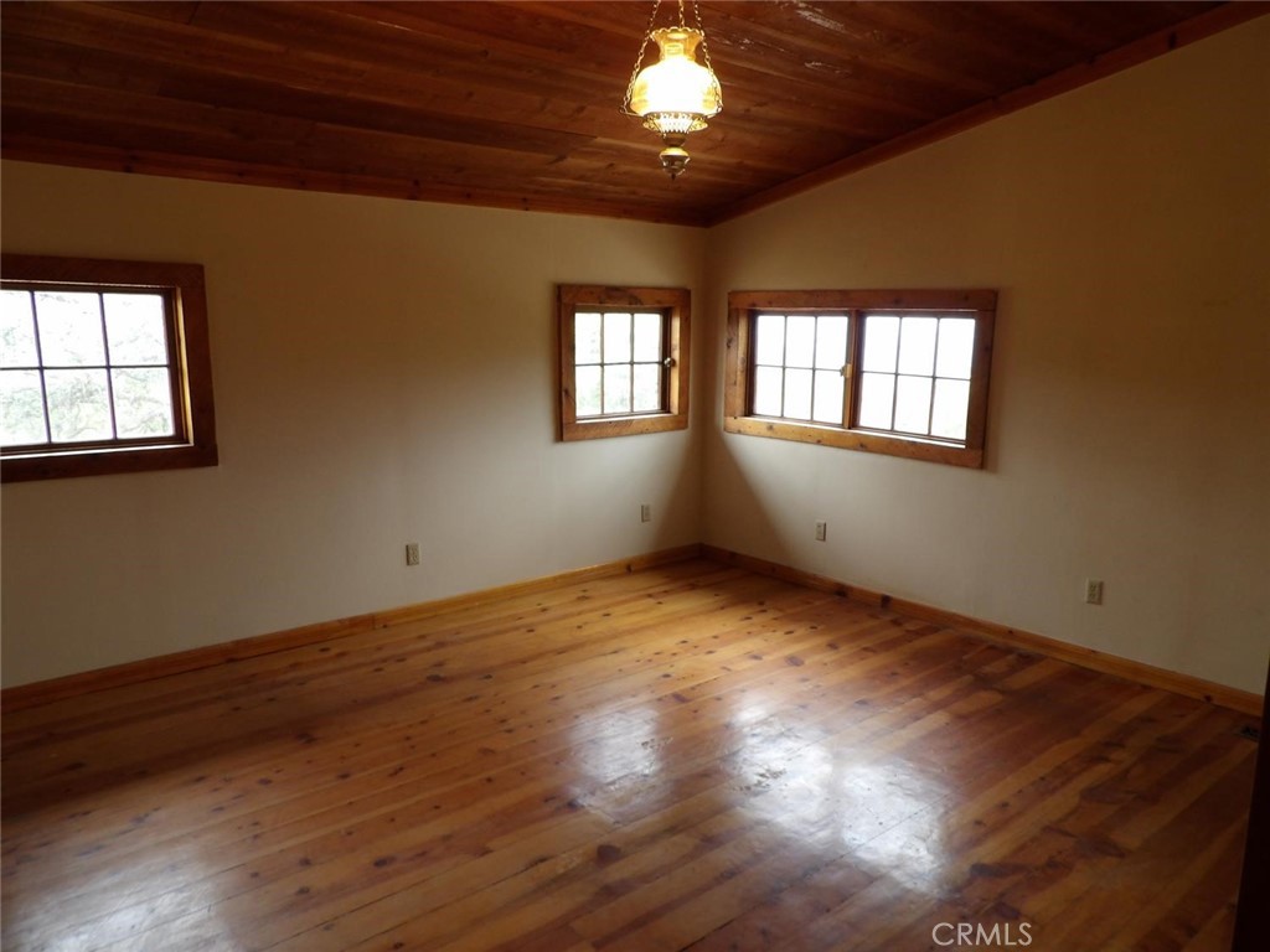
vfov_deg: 56.8
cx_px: 635
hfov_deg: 71.6
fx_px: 881
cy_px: 476
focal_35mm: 24
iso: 144
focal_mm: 4.3
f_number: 3.2
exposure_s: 1/33
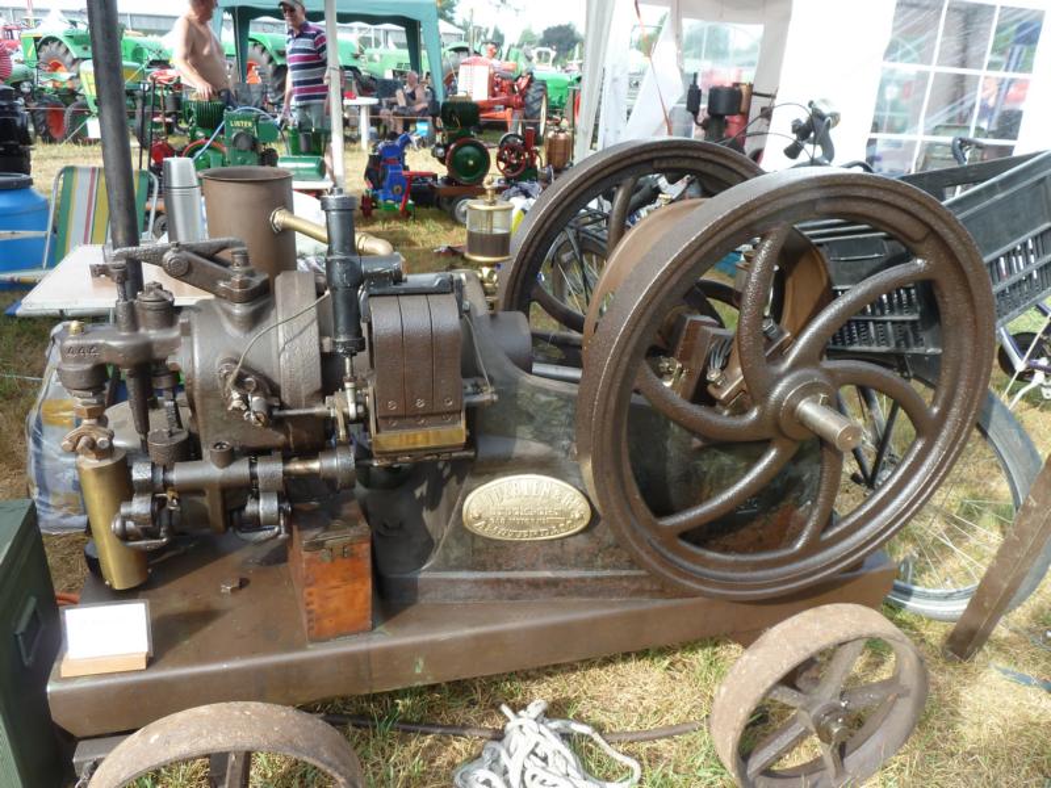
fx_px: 759
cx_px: 526
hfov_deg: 69.4
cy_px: 394
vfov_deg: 54.9
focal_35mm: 25
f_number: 4
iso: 80
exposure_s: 1/100
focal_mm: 4.1
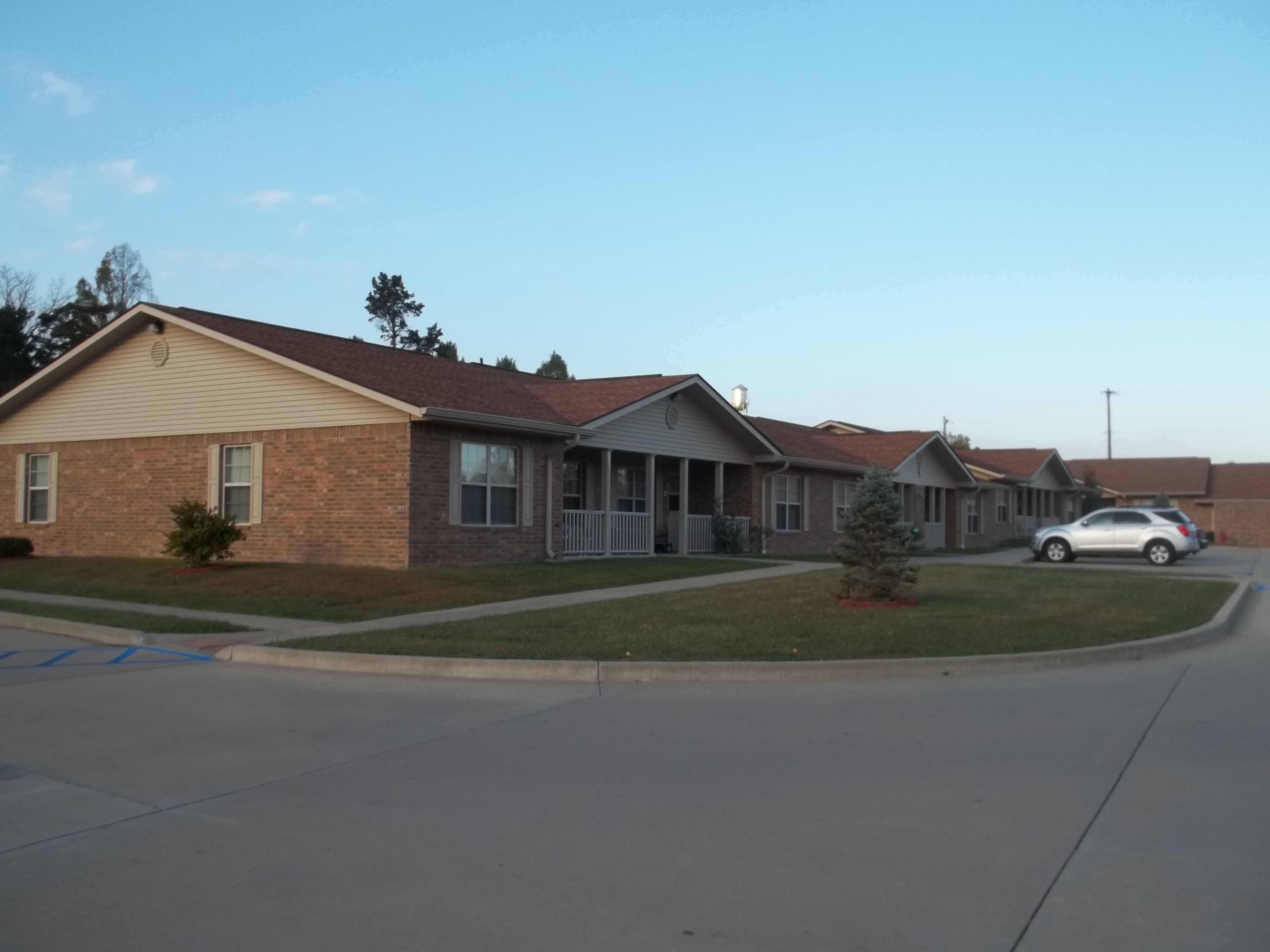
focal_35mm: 33
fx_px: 1211
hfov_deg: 55.4
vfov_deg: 42.9
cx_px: 635
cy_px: 476
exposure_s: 1/320
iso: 64
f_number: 3.3
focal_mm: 5.9
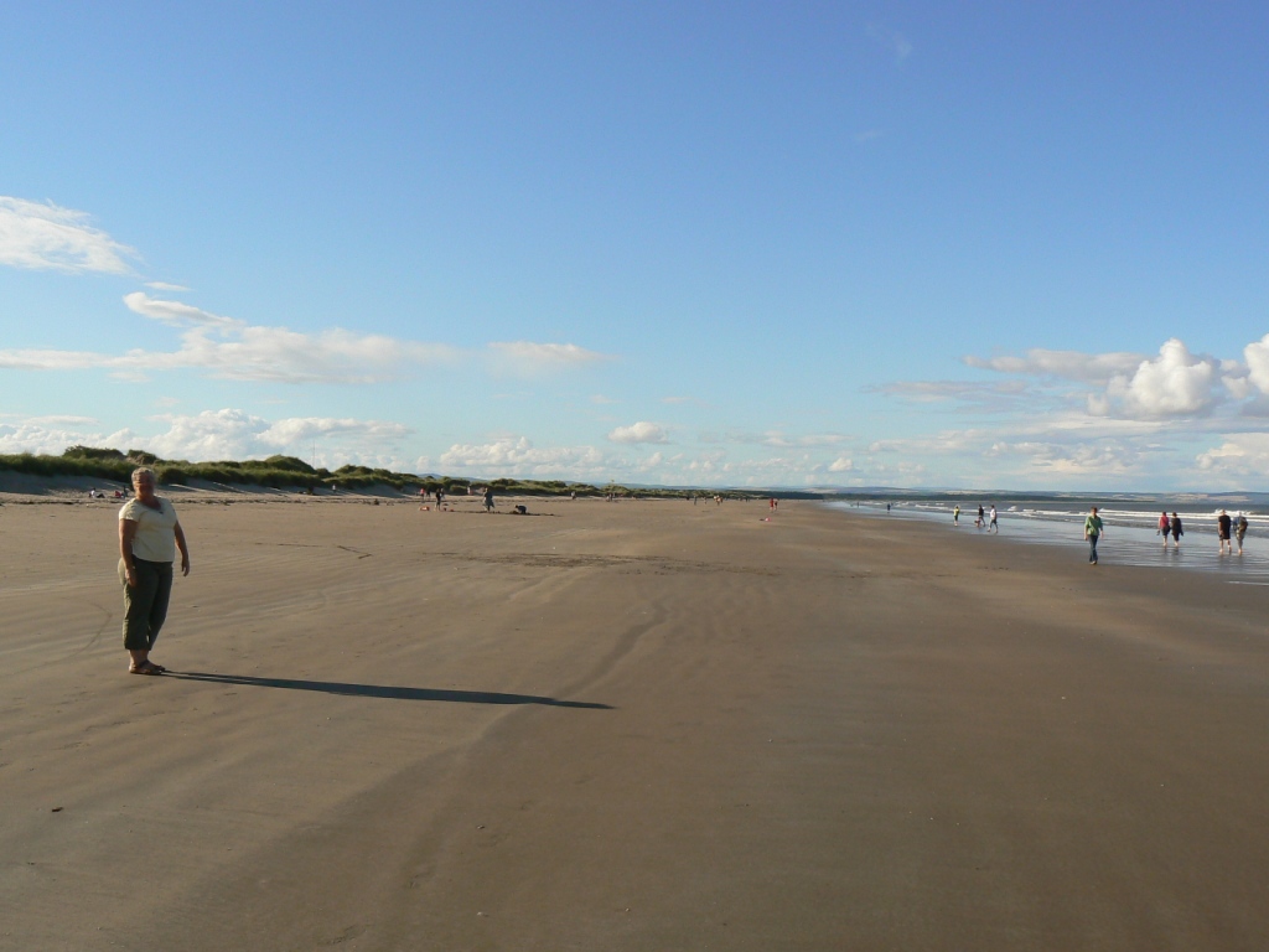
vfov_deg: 39.7
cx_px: 634
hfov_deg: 51.4
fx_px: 1320
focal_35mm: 36
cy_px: 476
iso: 100
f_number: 4.5
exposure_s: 1/640
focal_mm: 6
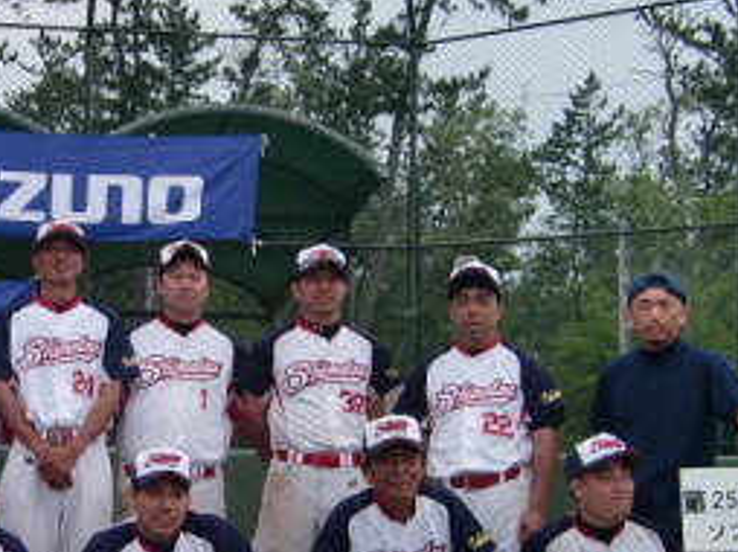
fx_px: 1661
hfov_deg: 24.5
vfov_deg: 18.8
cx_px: 110
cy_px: 369
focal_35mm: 78
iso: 64
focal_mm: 5.8
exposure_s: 1/320
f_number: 2.7
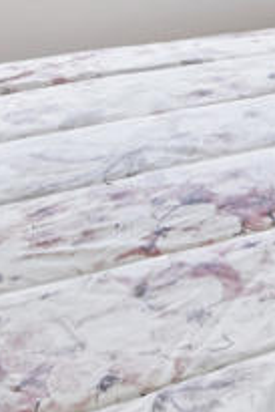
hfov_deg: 15.3
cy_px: -186
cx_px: 460
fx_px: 915
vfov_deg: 21.7
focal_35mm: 80
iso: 400
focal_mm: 16
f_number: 8
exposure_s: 1/15
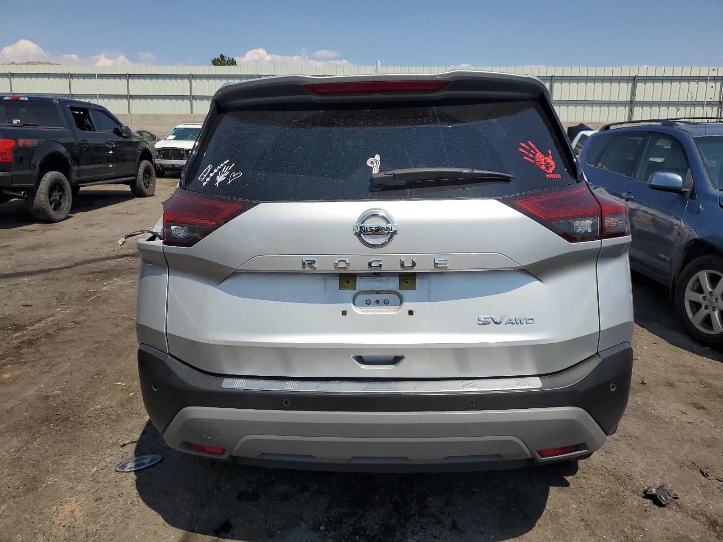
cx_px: 362
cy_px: 271
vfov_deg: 53.1
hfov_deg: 67.3
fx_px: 543
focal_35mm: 26
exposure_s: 1/10000
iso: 50
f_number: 1.5
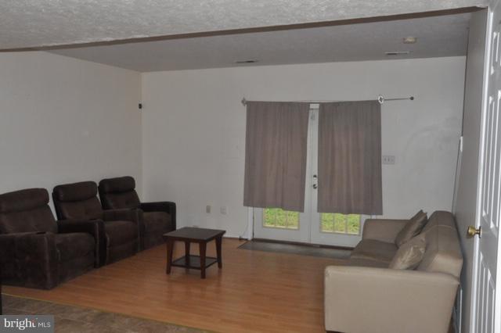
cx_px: 250
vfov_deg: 39.9
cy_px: 166
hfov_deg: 57.2
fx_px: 459
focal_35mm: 33
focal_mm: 22
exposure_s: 1/60
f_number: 22
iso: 2000
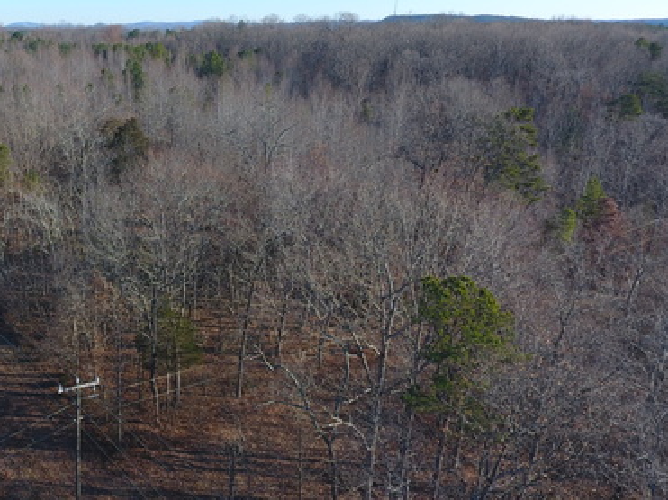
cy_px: 220
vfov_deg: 41.7
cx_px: 129
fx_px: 656
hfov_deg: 50.5
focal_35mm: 34
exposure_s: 1/455
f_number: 2.8
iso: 100
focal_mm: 3.61
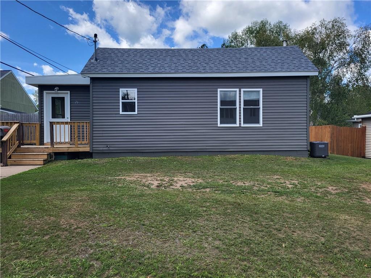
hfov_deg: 67.3
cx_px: 186
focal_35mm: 26
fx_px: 279
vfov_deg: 53.1
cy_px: 139
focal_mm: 5.4
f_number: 1.8
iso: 40
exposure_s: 1/1376
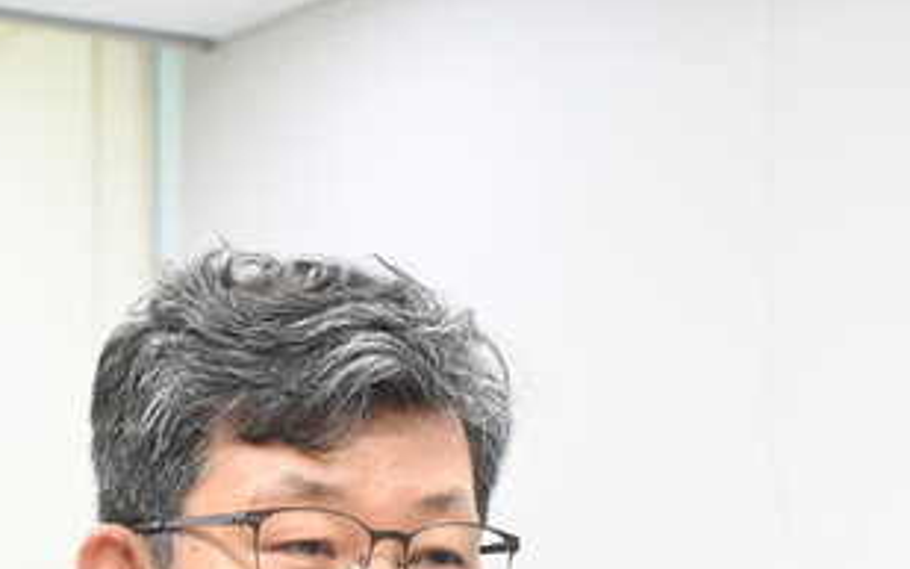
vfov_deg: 9.6
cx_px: 138
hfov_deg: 15.6
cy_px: 843
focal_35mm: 133
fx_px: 3298
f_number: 4.5
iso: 3200
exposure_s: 1/125
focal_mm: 28
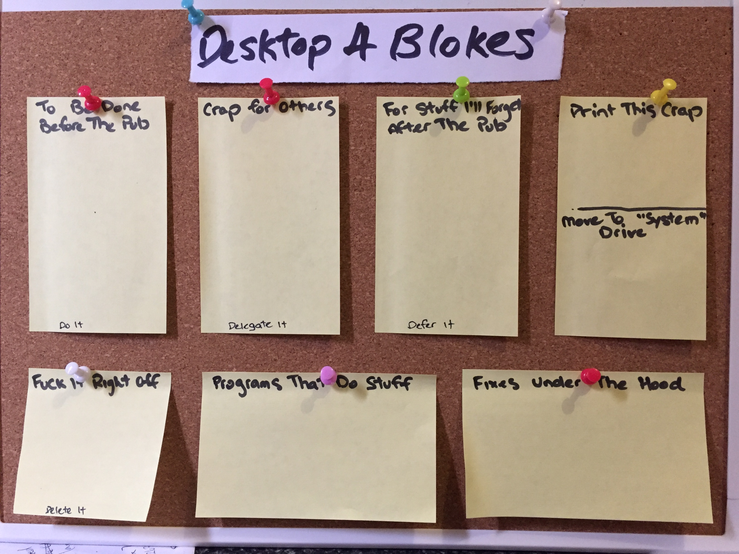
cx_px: 370
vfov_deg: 48.2
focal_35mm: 29
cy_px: 277
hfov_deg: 61.7
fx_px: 619
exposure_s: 1/33
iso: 250
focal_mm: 4.15
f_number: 2.2
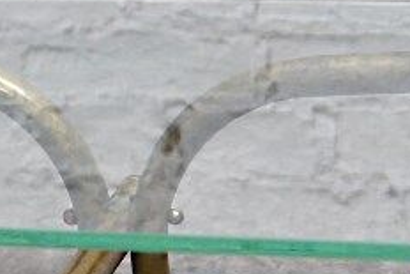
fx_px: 2393
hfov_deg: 9.7
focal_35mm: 210
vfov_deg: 6.5
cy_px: 285
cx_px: -4
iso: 400
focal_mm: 26
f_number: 4.5
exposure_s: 1/30
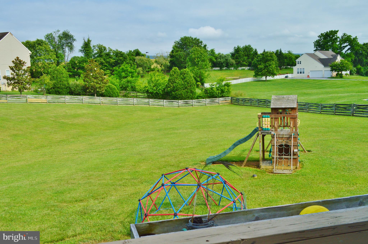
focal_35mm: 36
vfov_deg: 36.8
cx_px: 184
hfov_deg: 53.2
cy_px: 122
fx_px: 368
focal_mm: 24
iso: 400
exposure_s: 1/500
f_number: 11
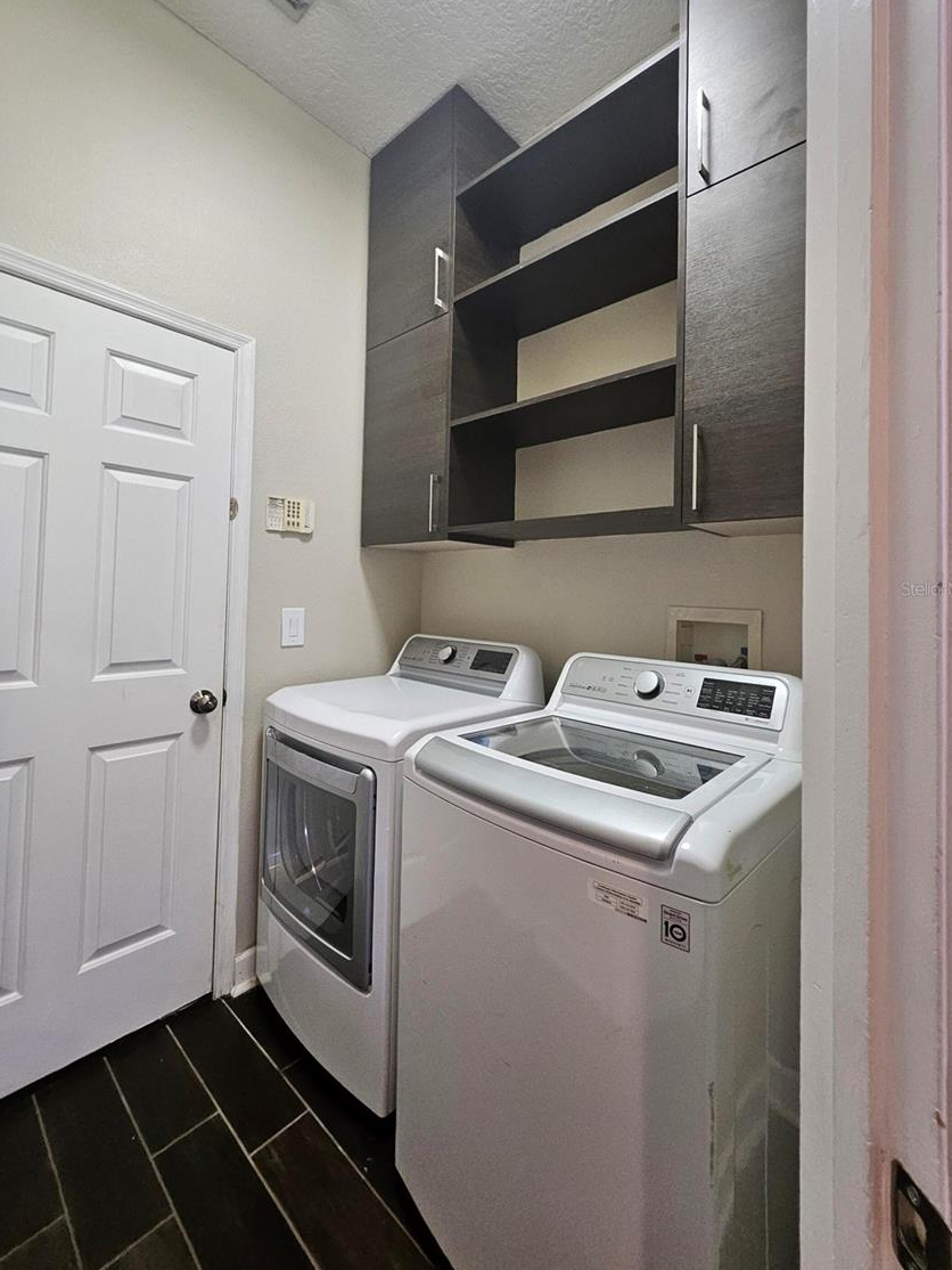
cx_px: 469
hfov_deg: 85.7
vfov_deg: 101.9
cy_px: 588
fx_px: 513
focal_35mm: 14
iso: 250
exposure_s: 1/60
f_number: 2.2
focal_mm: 1.74
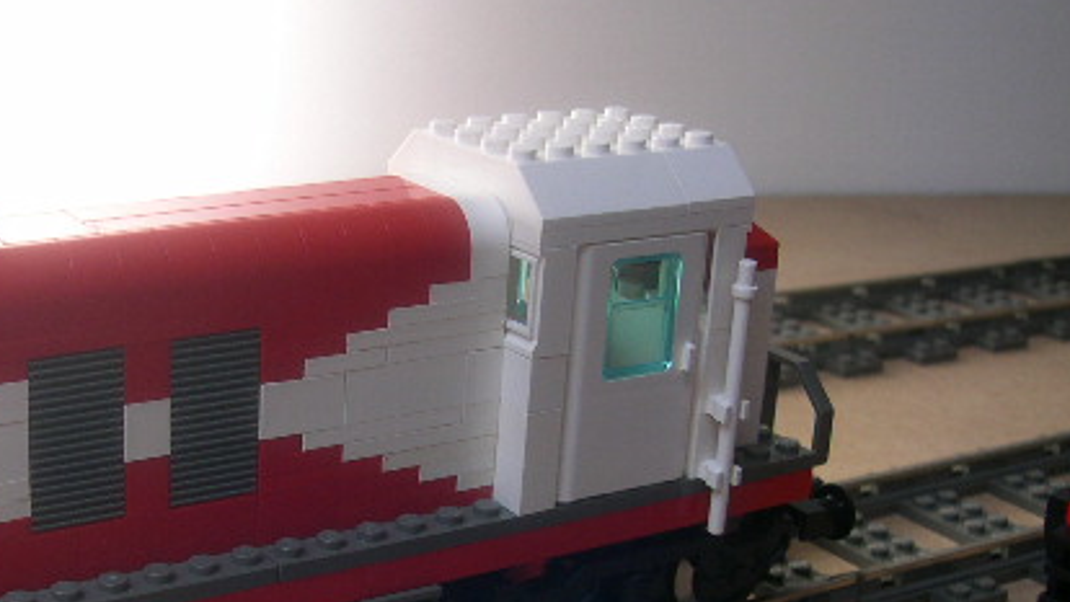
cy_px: 444
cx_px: 251
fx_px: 1816
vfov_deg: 18.7
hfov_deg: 32.1
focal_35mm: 64
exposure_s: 1/74
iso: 100
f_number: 2.8
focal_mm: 8
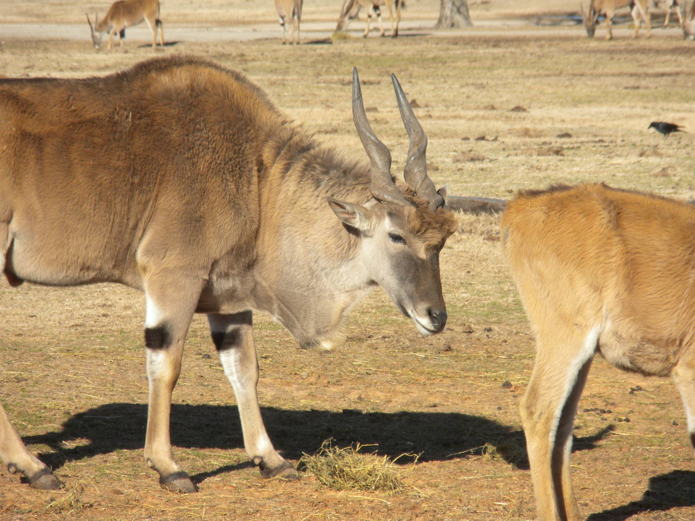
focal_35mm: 260
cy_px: 260
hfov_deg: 7.6
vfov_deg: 5.7
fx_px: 5220
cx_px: 348
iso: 77
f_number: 5.3
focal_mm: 46.2
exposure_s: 1/433
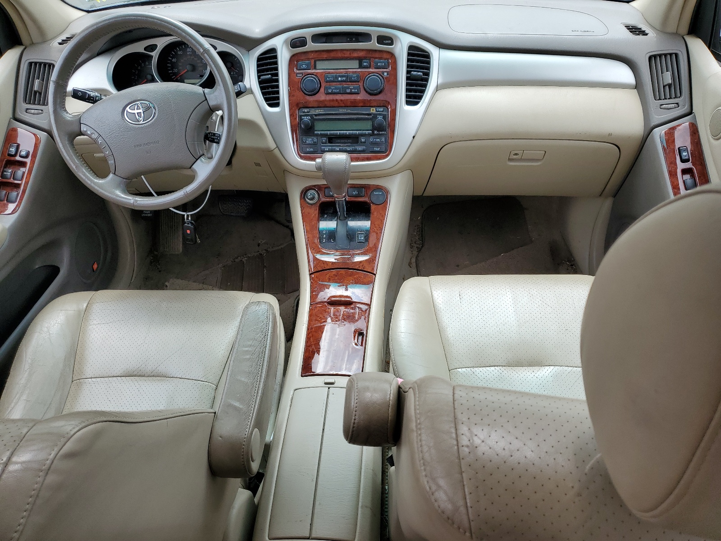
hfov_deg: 67.3
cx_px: 360
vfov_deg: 53.1
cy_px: 270
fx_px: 542
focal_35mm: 26
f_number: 1.5
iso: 50
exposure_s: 1/667
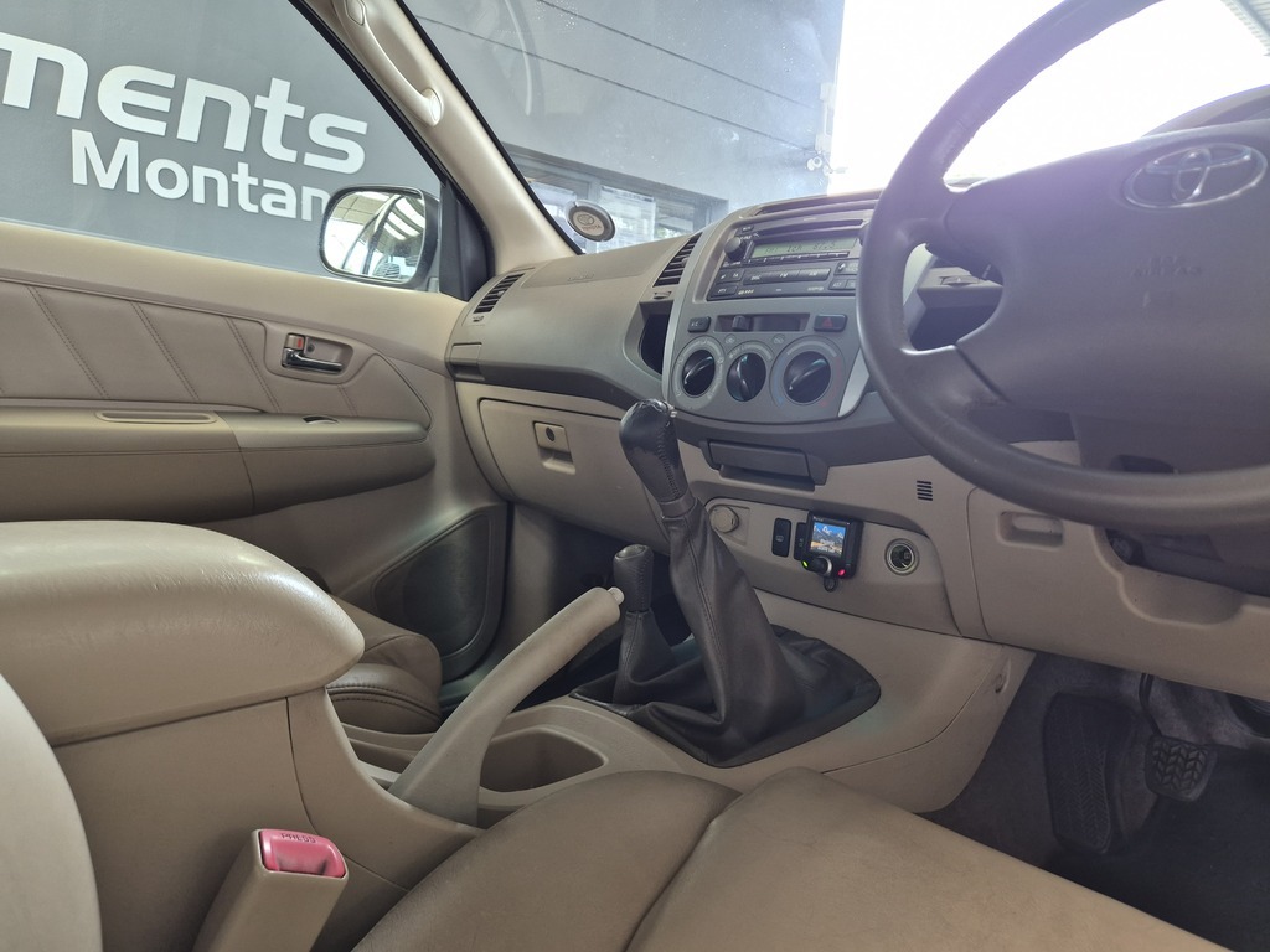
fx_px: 844
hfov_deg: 73.9
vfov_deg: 58.9
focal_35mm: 23
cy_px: 476
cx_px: 635
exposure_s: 1/100
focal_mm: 5.4
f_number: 1.8
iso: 200
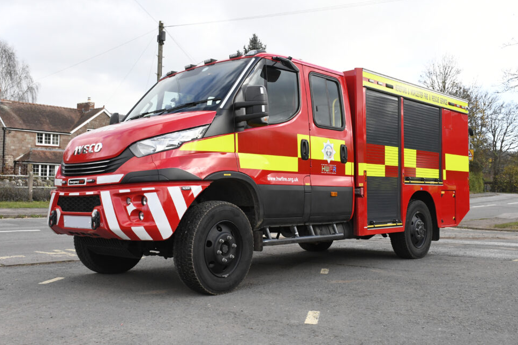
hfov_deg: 53.1
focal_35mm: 36
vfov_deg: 36.9
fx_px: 518
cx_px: 267
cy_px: 173
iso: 2000
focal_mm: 23
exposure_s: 1/800
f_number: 9
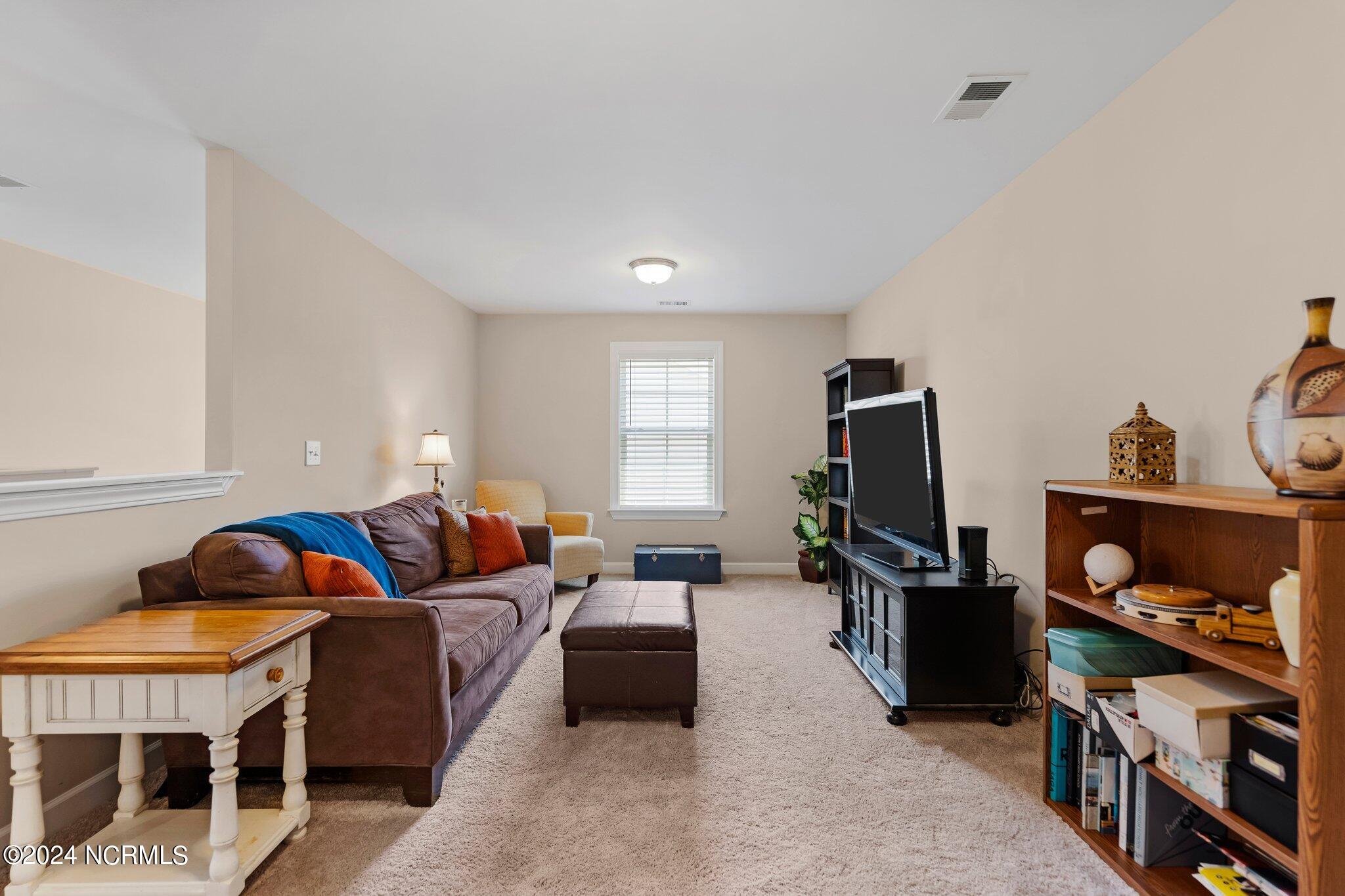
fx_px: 598
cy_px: 448
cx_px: 672
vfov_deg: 73.7
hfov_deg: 96.7
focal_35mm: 16
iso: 320
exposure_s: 1/3
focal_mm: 16
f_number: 4
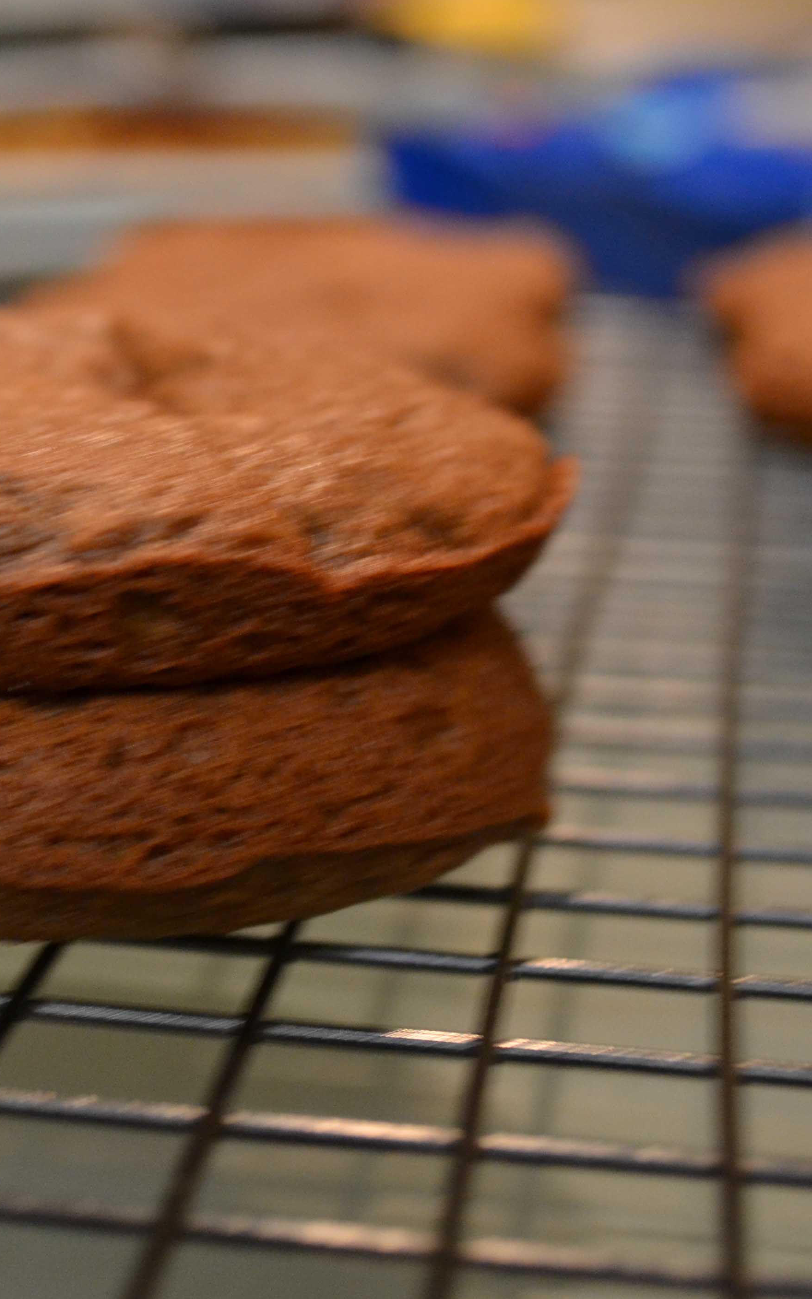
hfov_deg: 15.2
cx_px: 60
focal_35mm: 85
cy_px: 653
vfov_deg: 24.4
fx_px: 3010
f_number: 5
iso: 1250
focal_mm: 34
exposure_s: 1/15
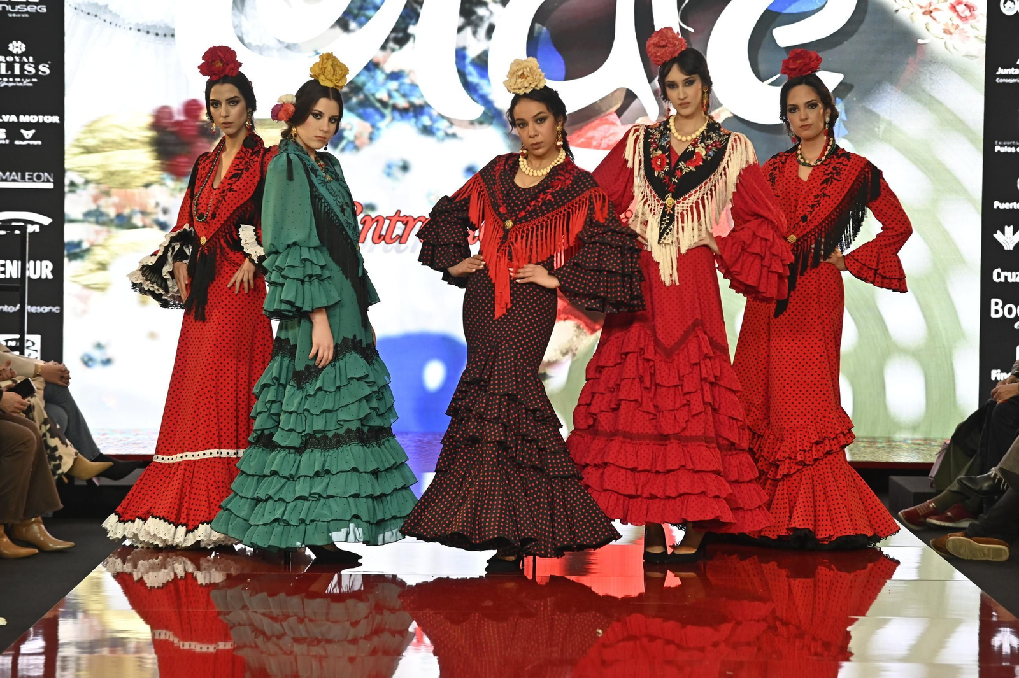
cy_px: 339
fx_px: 3168
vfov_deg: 12.2
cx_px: 510
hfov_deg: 18.3
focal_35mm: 112
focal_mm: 112
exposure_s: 1/320
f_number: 4
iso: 1000
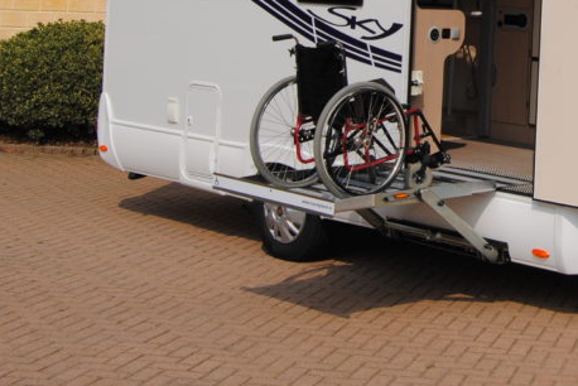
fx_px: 1285
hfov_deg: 24.1
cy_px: -32
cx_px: 587
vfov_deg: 16.6
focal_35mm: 80
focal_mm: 22
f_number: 10
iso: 100
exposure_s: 1/400
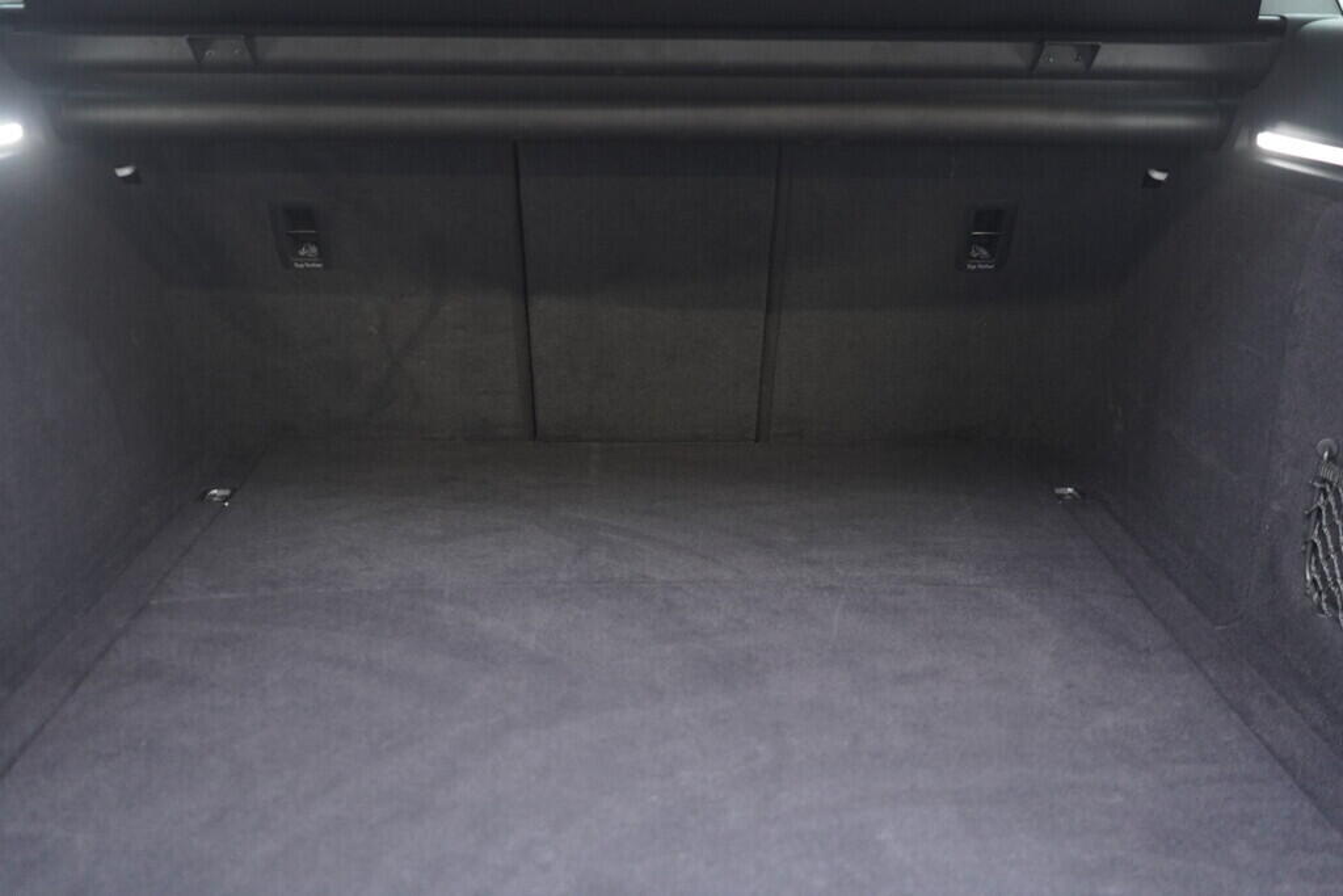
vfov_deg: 36.9
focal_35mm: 36
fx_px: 1343
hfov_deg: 53.1
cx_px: 672
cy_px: 448
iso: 1000
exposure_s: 1/40
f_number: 2.8
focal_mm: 24
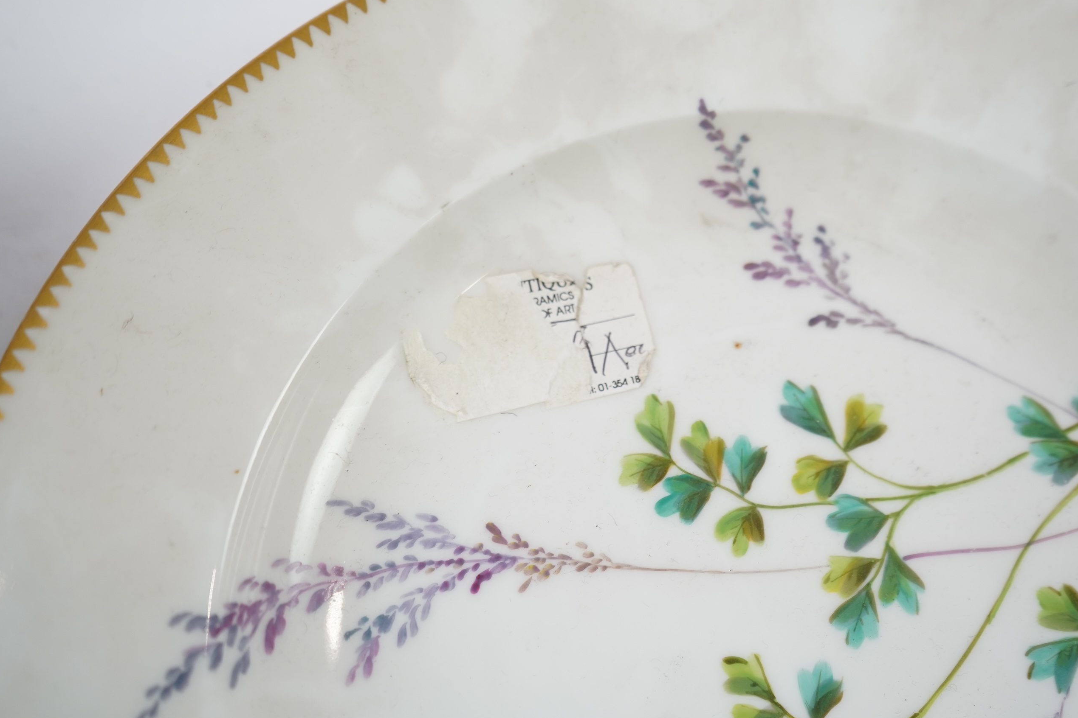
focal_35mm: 39
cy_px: 313
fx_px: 1168
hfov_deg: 49.3
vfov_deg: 34.2
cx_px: 629
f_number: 4.5
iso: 400
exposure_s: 1/100
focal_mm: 33
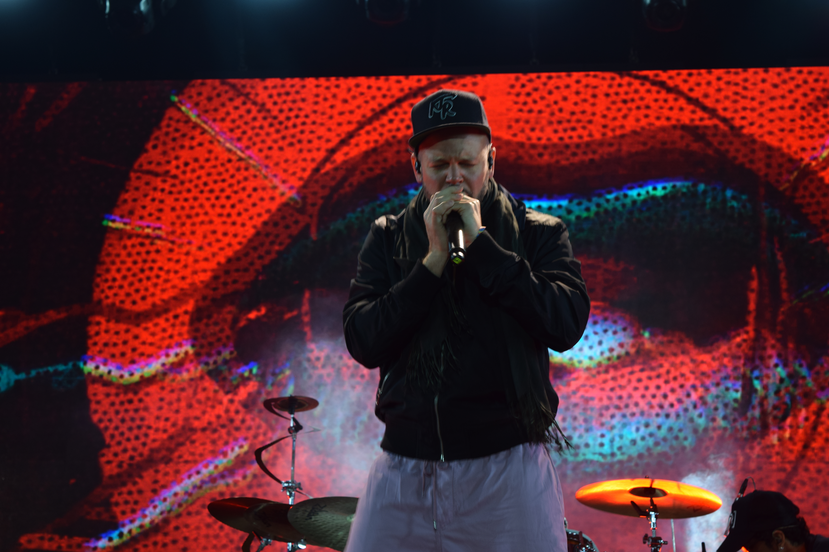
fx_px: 1900
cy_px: 276
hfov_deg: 24.6
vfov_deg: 16.6
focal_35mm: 82
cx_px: 414
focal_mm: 55
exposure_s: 1/60
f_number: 5.6
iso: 400
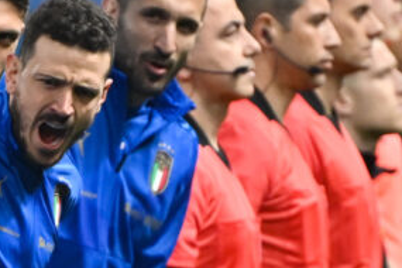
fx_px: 19406
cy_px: 217
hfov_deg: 1.2
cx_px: 89
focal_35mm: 1738
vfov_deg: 0.8
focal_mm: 550
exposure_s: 1/800
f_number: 5.6
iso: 2500
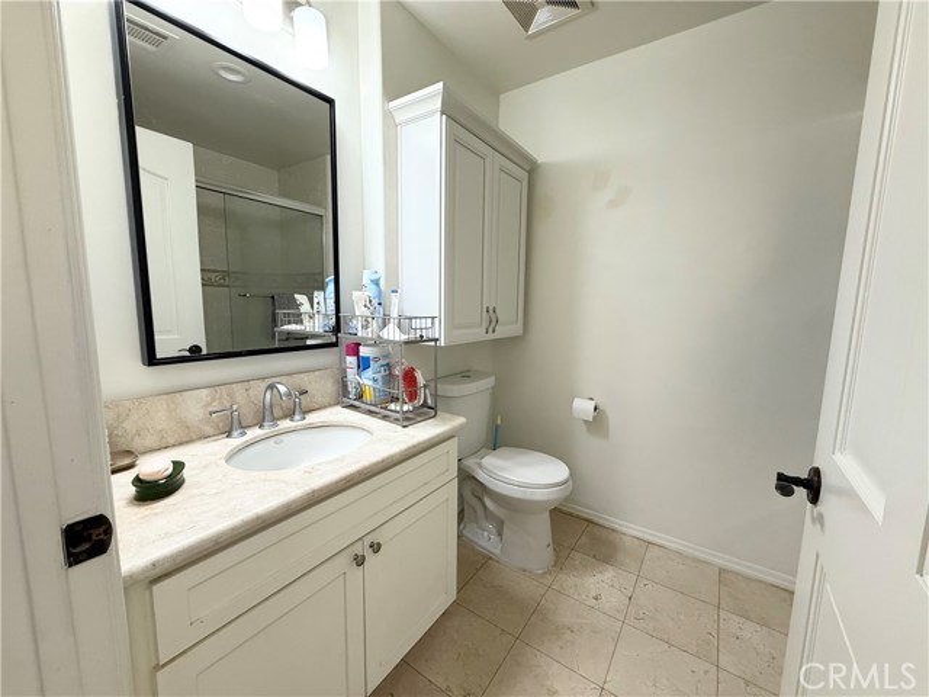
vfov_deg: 85.7
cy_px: 348
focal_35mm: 14
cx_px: 464
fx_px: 376
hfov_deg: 102.1
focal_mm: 2.22
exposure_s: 1/120
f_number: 2.2
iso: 200
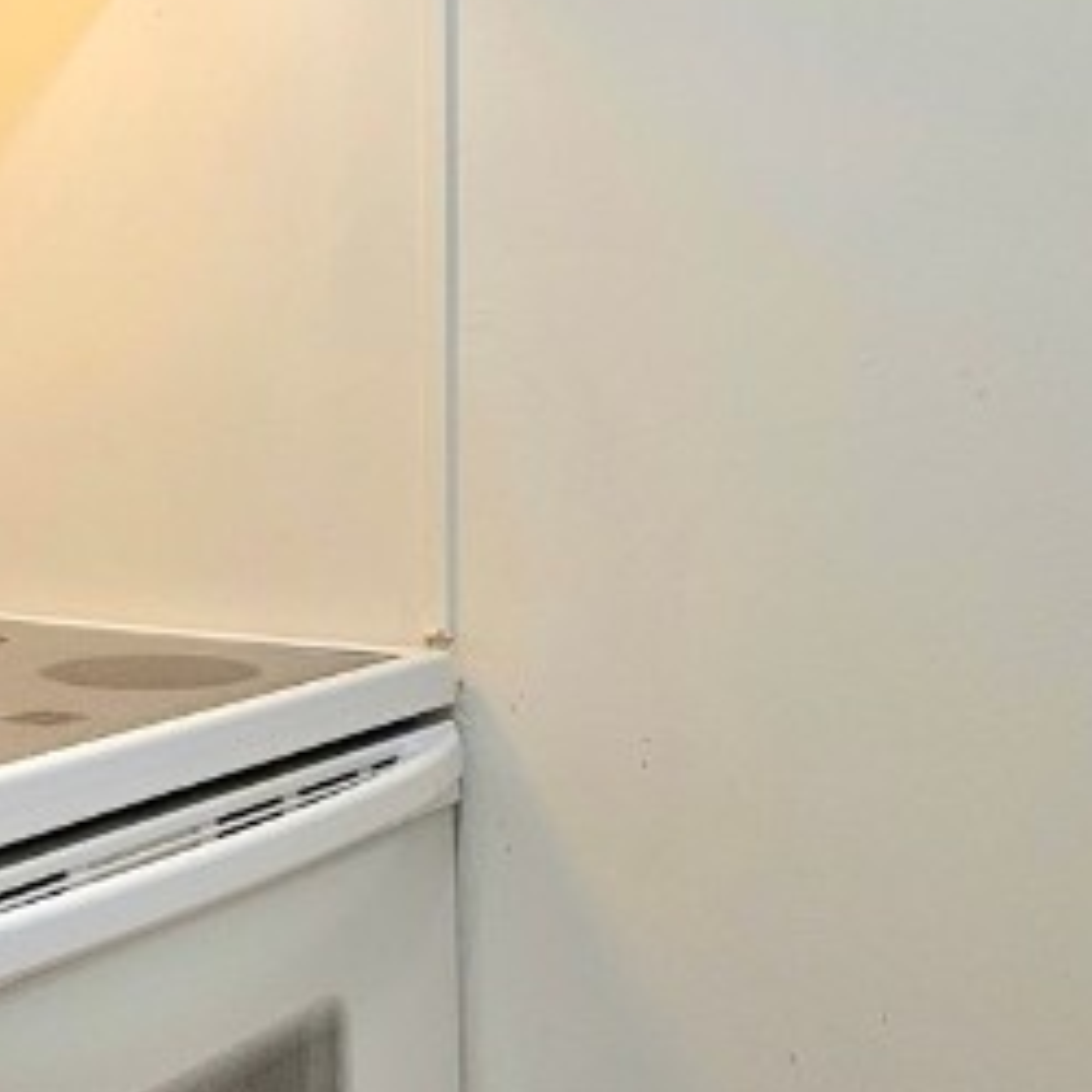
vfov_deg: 35.9
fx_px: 1677
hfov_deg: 32.2
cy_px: 419
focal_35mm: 47
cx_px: -83
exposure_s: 1/60.2
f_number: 2.2
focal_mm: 2.2
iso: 64
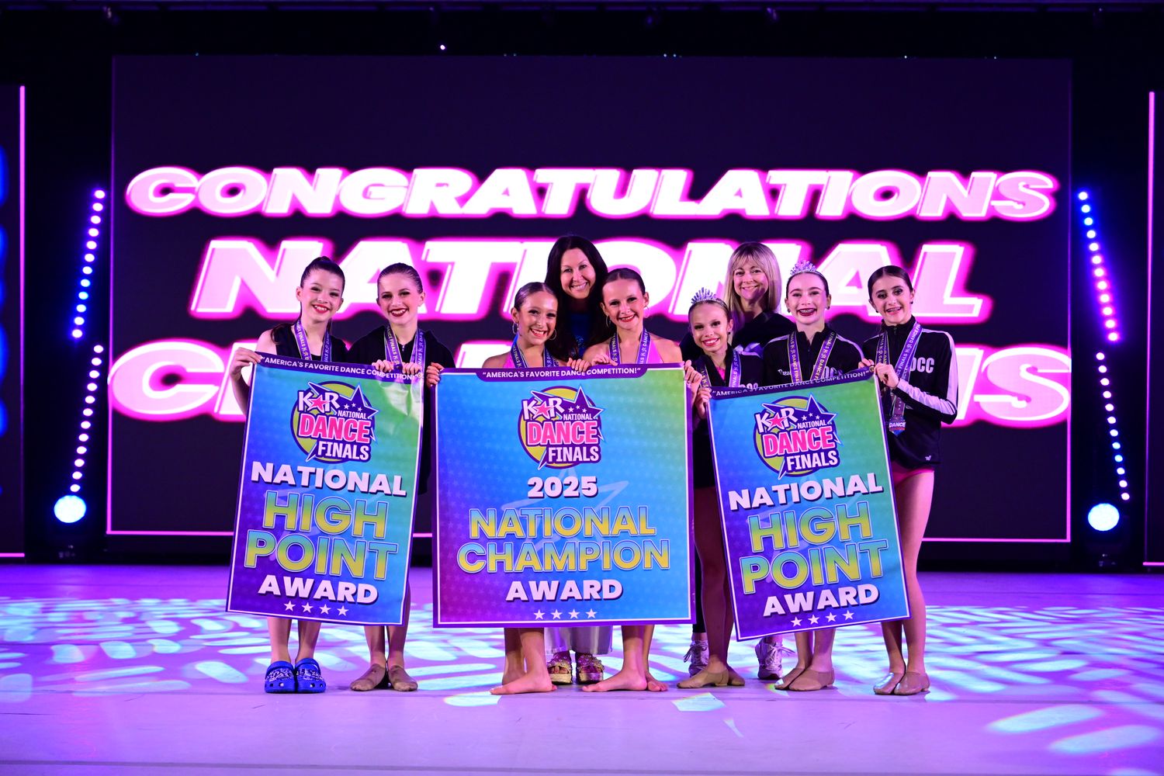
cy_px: 388
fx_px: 2263
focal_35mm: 70
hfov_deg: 28.8
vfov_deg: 19.5
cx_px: 582
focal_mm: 70
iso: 3200
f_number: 3.2
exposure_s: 1/1000
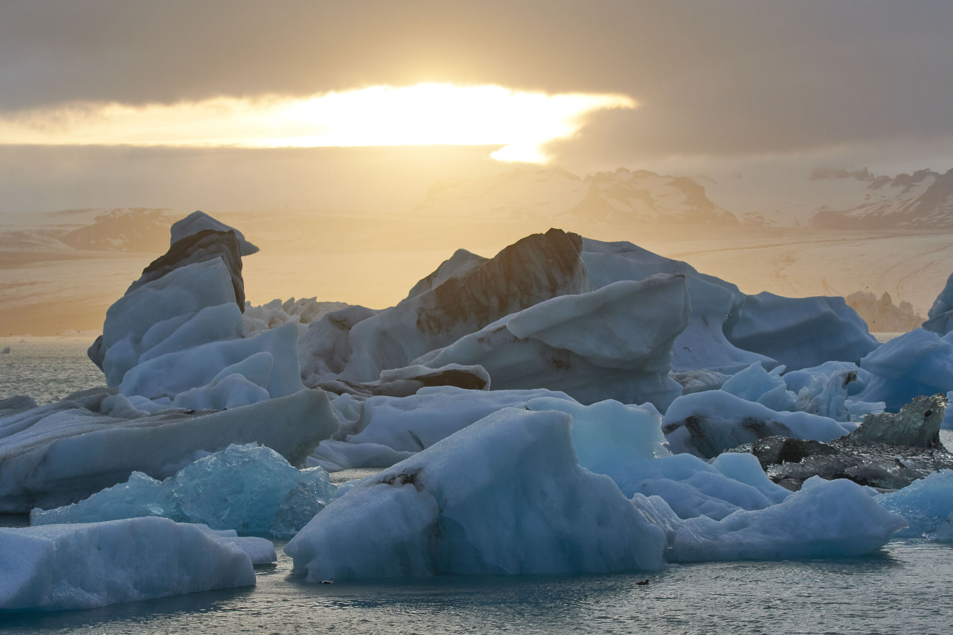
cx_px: 476
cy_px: 318
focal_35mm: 123
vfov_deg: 11.1
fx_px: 3256
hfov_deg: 16.7
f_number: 8
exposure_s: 1/800
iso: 400
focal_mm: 82
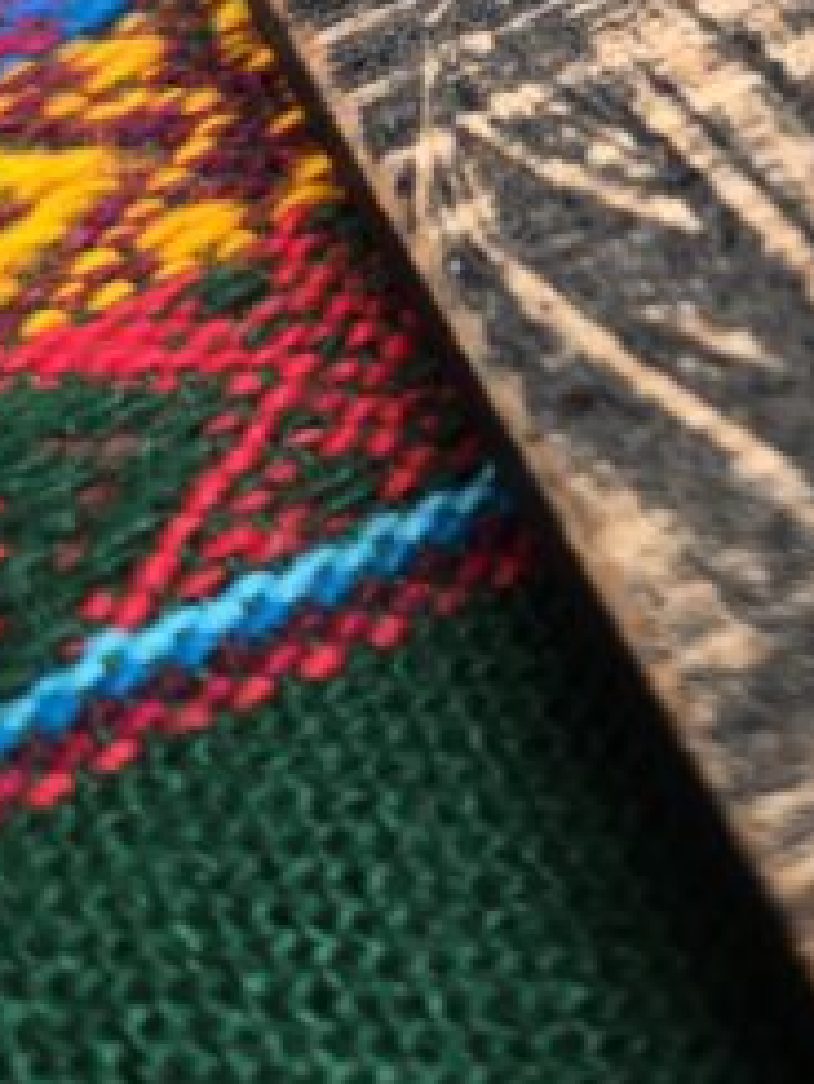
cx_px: 1048
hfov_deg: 18.4
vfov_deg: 24.7
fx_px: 2349
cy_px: -9
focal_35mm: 75
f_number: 1.7
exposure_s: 1/182
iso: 50
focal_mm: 6.3
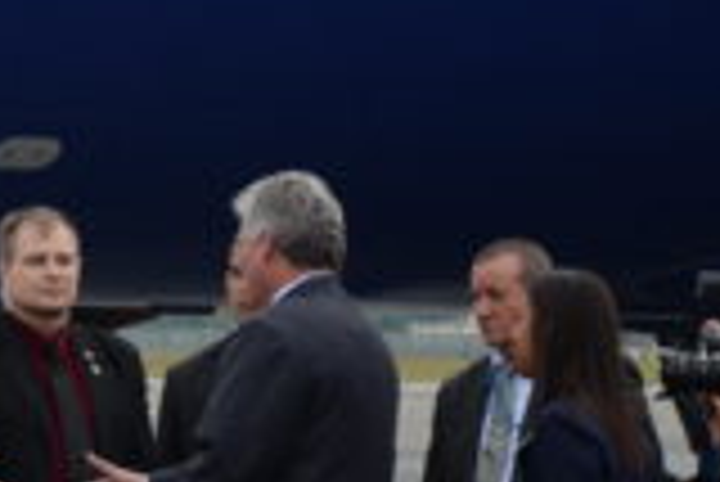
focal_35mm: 344
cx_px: 148
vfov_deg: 4.0
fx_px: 6886
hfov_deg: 6.0
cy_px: 414
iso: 640
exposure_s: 1/100
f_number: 6.3
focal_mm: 90
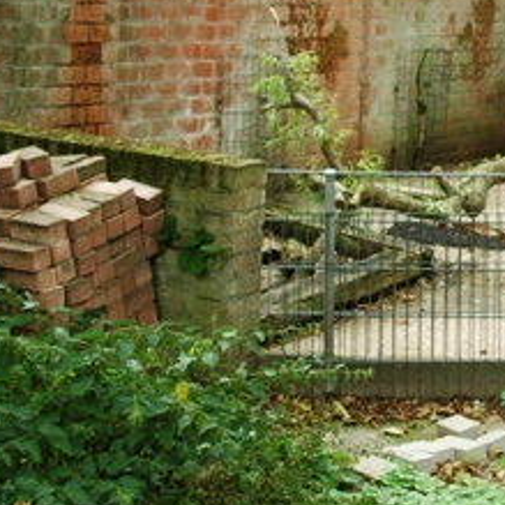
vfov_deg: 18.5
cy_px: 90
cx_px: 627
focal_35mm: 93
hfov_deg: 17.7
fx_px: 1535
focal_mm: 28
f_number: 5
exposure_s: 1/500
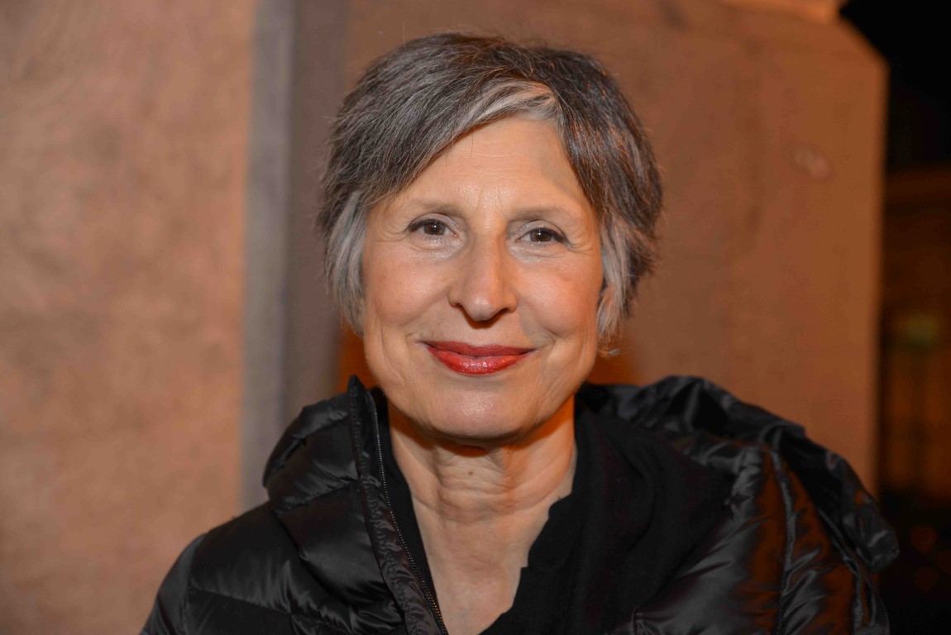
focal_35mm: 65
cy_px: 318
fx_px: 1718
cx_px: 476
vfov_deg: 20.9
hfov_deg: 30.9
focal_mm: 65
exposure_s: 1/60
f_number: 4
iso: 800
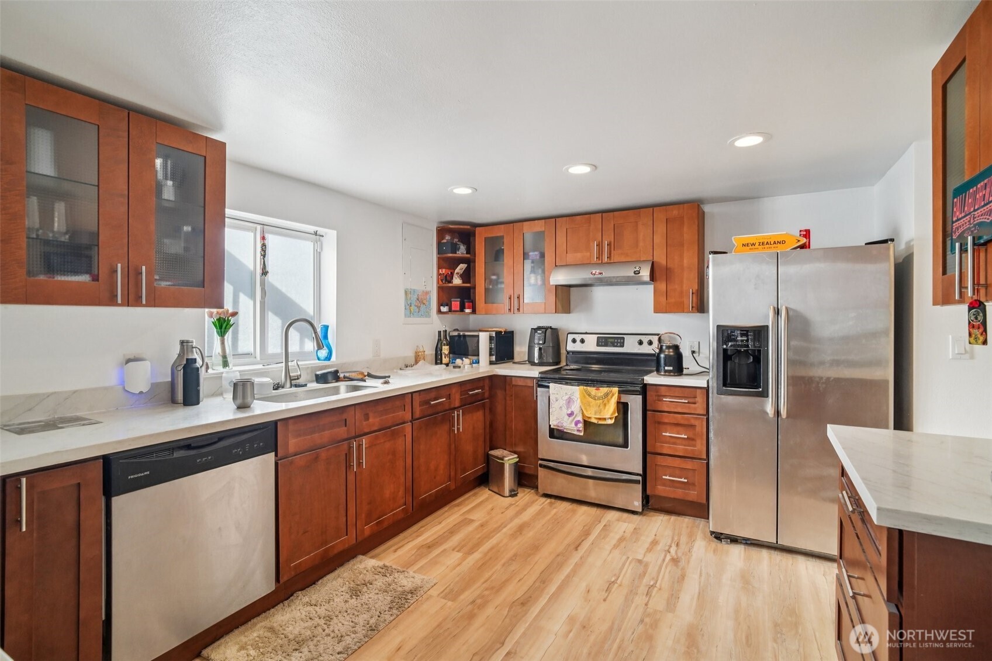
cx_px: 496
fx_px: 441
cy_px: 330
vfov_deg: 73.7
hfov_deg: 96.7
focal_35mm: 16
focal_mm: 16
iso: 1600
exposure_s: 1/60
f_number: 8
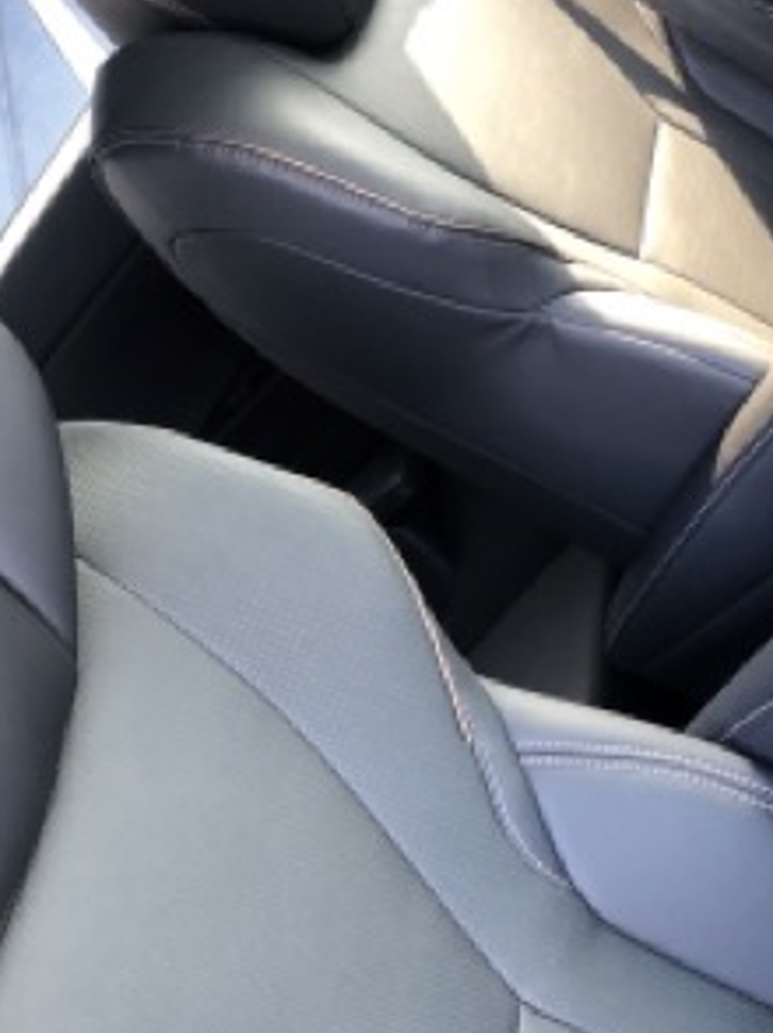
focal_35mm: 61
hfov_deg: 24.0
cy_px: 657
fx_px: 1819
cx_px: 372
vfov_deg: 31.5
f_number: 1.8
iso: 40
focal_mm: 3.99
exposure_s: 1/15
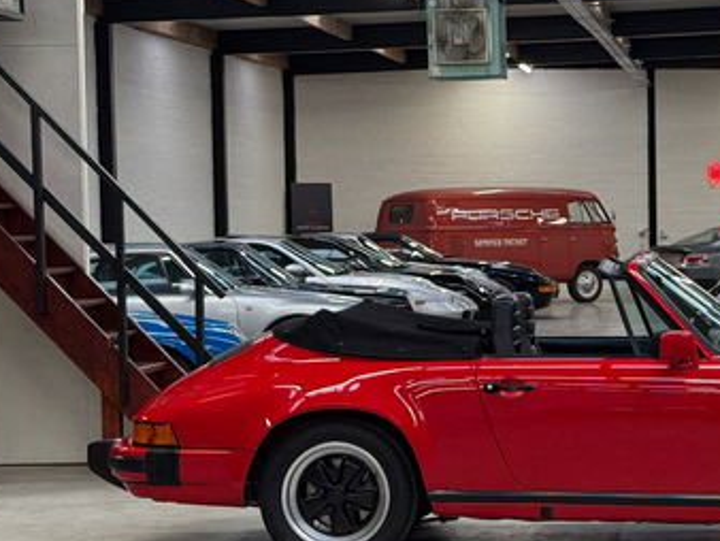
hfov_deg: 17.8
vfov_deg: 13.6
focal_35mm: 109
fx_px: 2269
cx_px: 650
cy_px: 277
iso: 125
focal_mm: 6.76
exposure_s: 1/100
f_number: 1.78
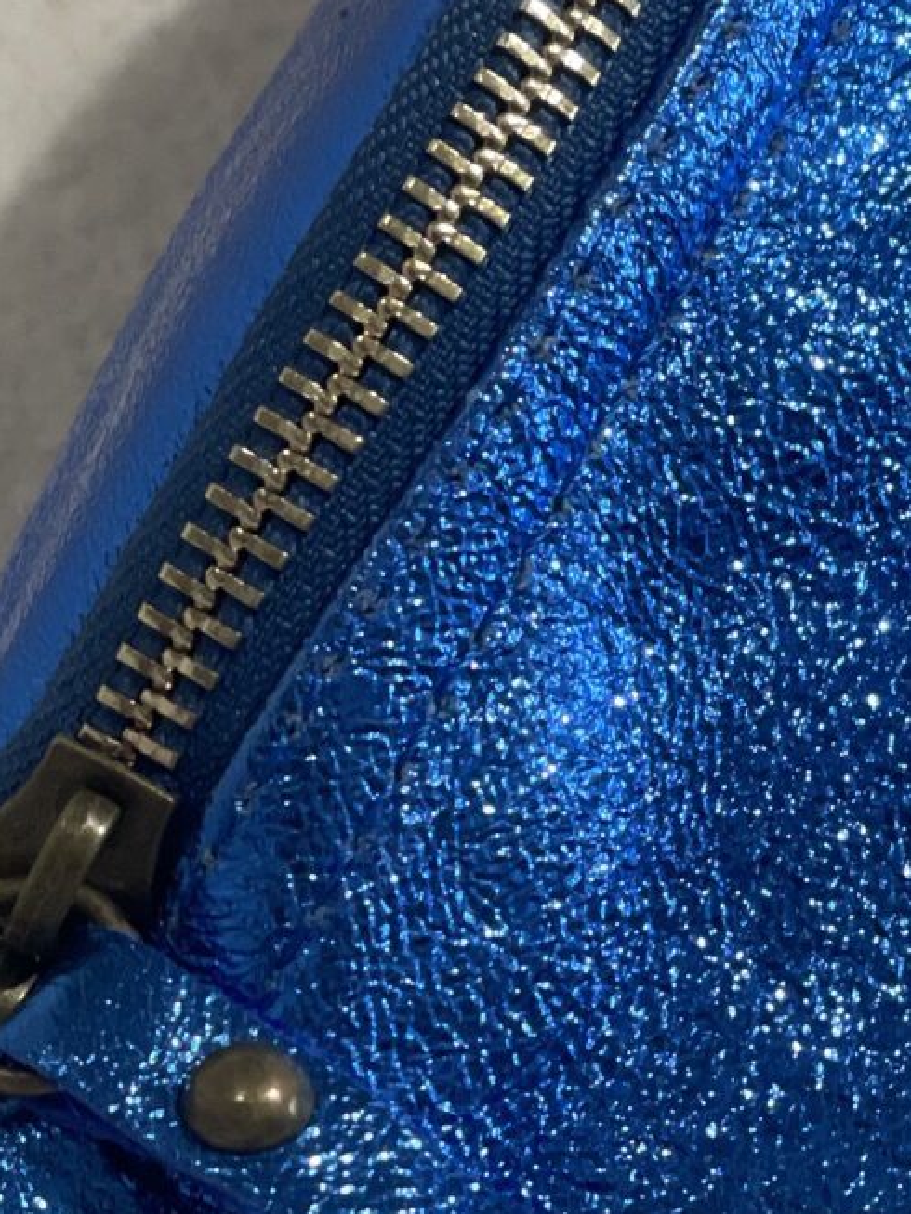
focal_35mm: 163
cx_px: 472
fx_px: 5718
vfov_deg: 12.1
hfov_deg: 9.1
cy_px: 1026
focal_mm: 6
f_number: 2
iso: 200
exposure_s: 1/100
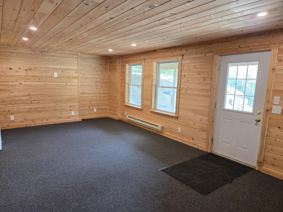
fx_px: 188
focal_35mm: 23
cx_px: 142
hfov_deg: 73.9
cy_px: 106
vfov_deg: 58.9
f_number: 1.8
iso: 500
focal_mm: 5.4
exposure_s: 1/120
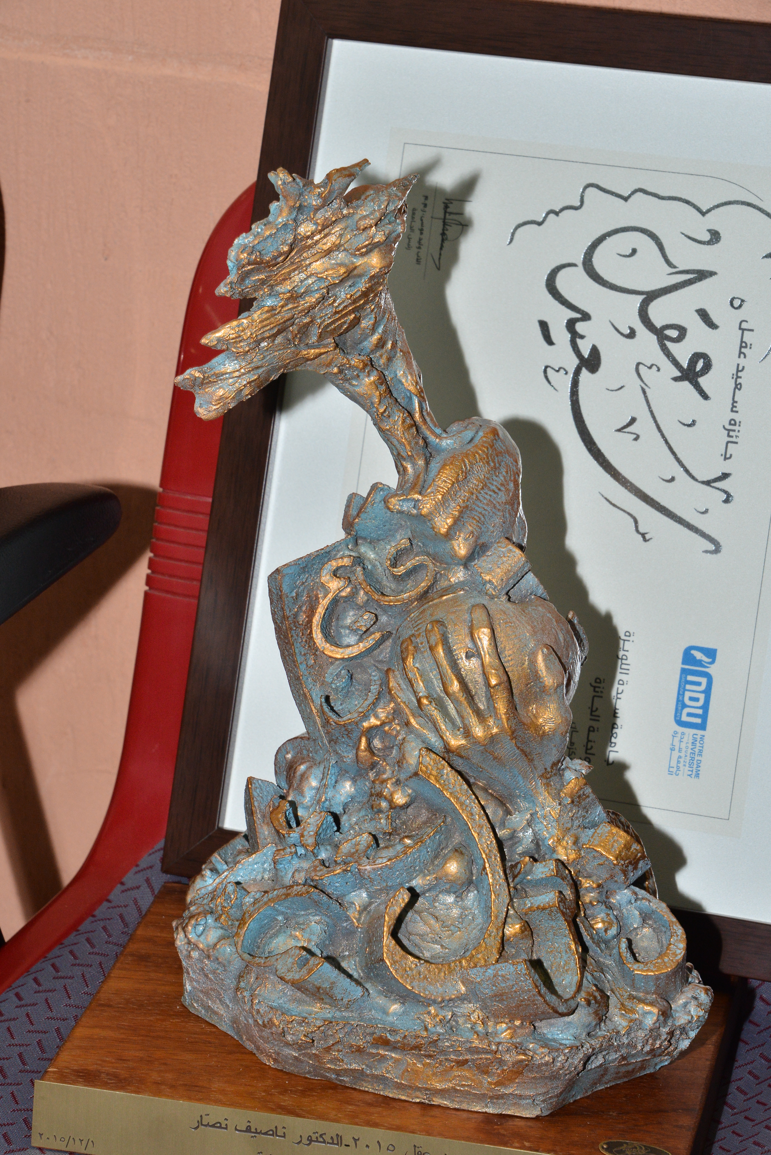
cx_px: 386
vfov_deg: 14.1
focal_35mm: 145
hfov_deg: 9.5
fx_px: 4653
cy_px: 578
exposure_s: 1/80
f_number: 16
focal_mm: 145
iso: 1250
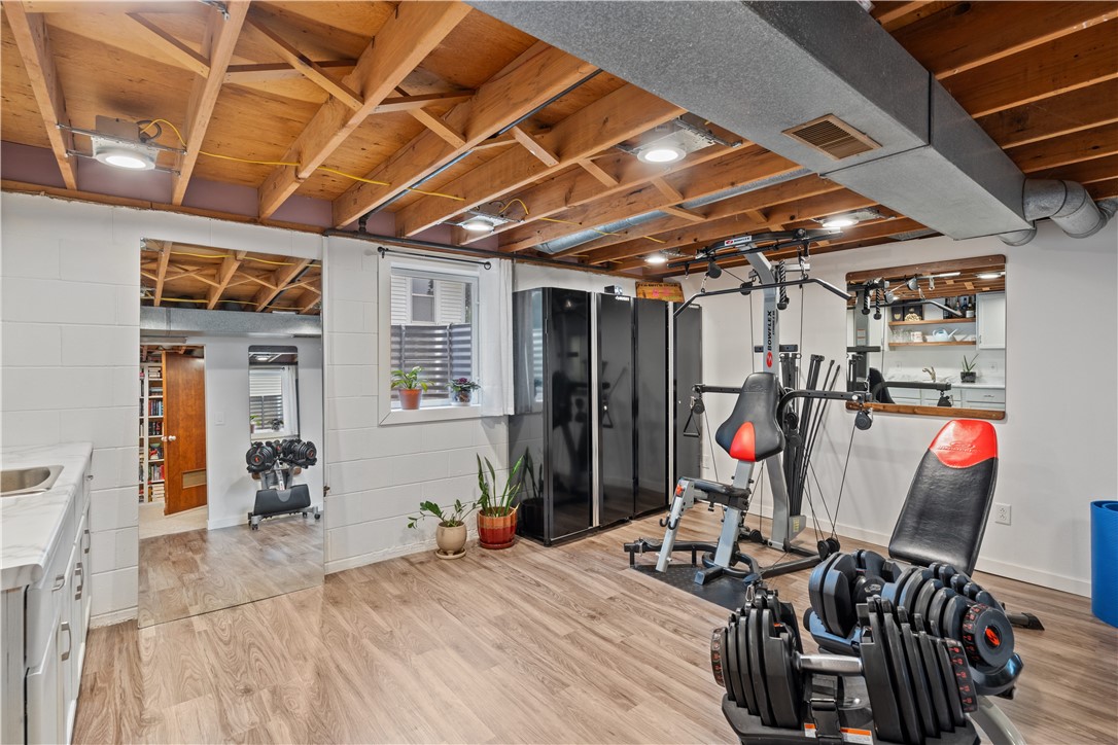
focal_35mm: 16
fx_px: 497
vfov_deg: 73.7
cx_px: 559
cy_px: 372
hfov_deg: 96.7
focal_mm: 16
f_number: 9
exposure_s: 1/1.67
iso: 800
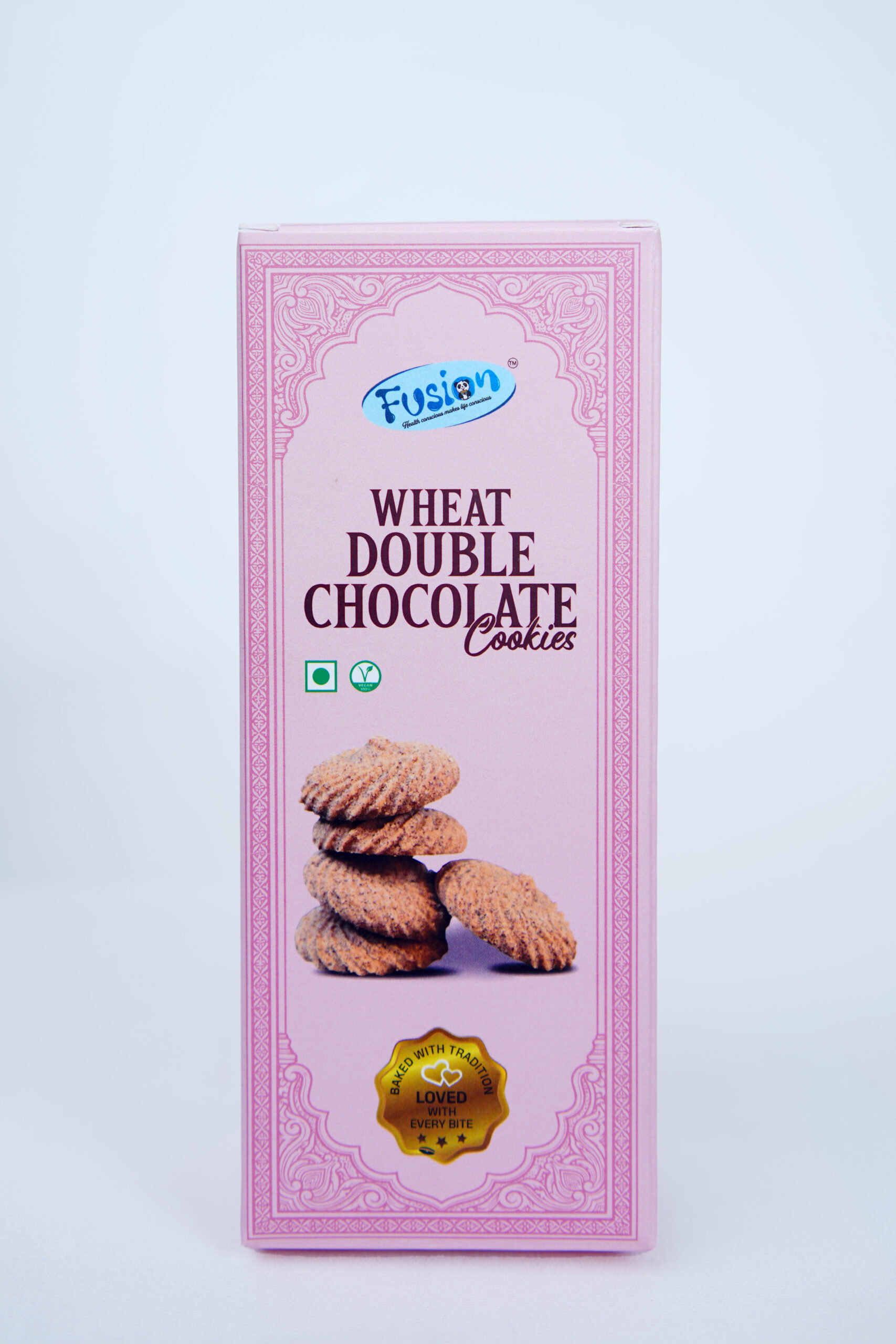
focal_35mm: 35
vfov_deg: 54.4
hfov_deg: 37.9
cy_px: 672
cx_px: 448
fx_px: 1306
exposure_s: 1/100
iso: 80
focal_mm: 35
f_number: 4
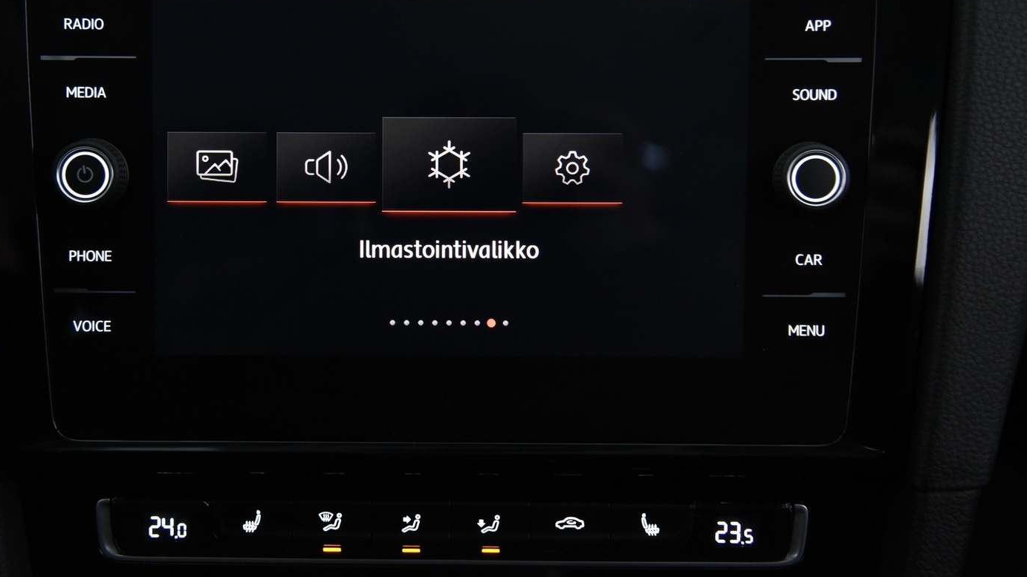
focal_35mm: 54
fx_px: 1470
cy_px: 201
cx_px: 449
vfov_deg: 22.1
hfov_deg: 38.4
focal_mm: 44
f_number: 4
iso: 4000
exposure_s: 1/50
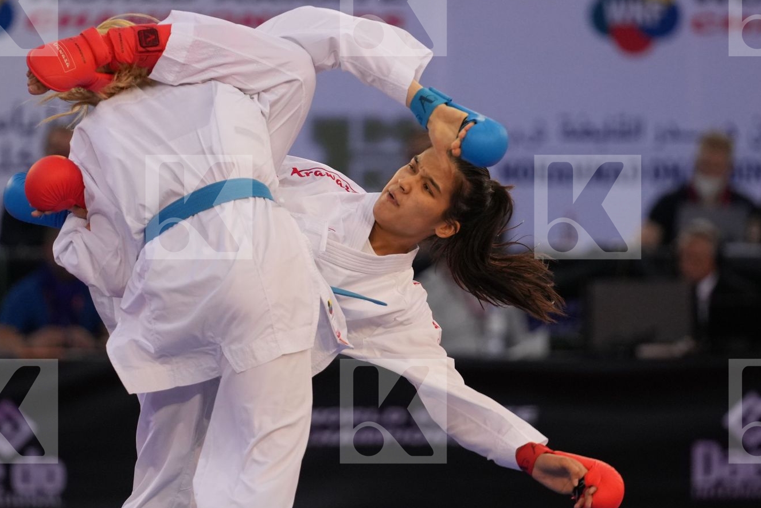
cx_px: 393
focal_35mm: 407
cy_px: 207
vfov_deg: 3.4
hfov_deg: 5.1
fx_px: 8604
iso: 1600
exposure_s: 1/1000
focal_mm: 200
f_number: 2.8
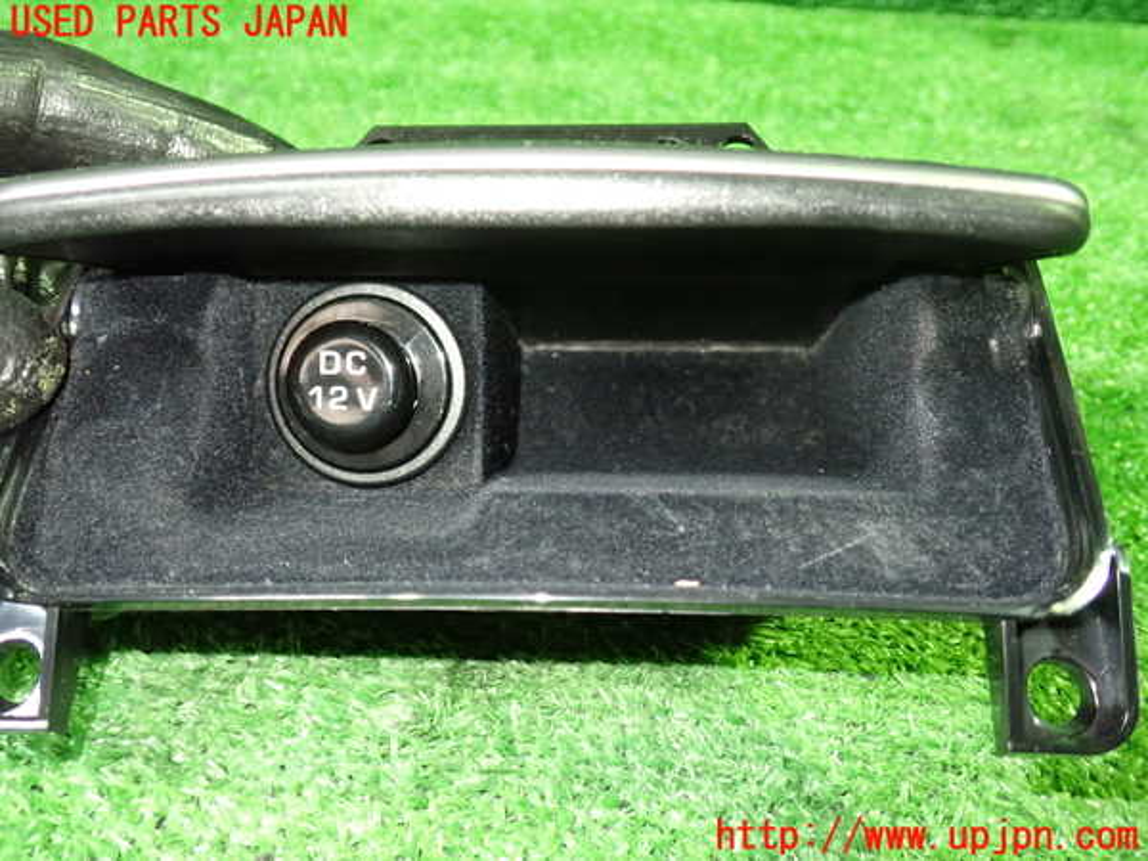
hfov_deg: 60.0
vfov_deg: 46.8
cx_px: 574
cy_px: 430
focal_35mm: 30
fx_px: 995
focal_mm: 5.4
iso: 800
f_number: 2.3
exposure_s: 1/30
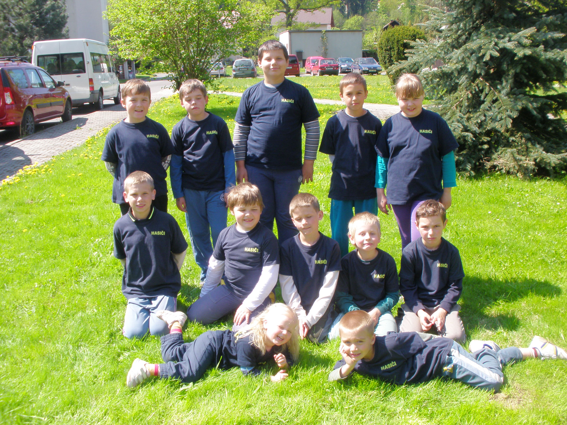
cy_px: 212
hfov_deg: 51.4
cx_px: 284
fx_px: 590
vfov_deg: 39.7
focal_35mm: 36
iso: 80
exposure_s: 1/100
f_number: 5.6
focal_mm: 6.3
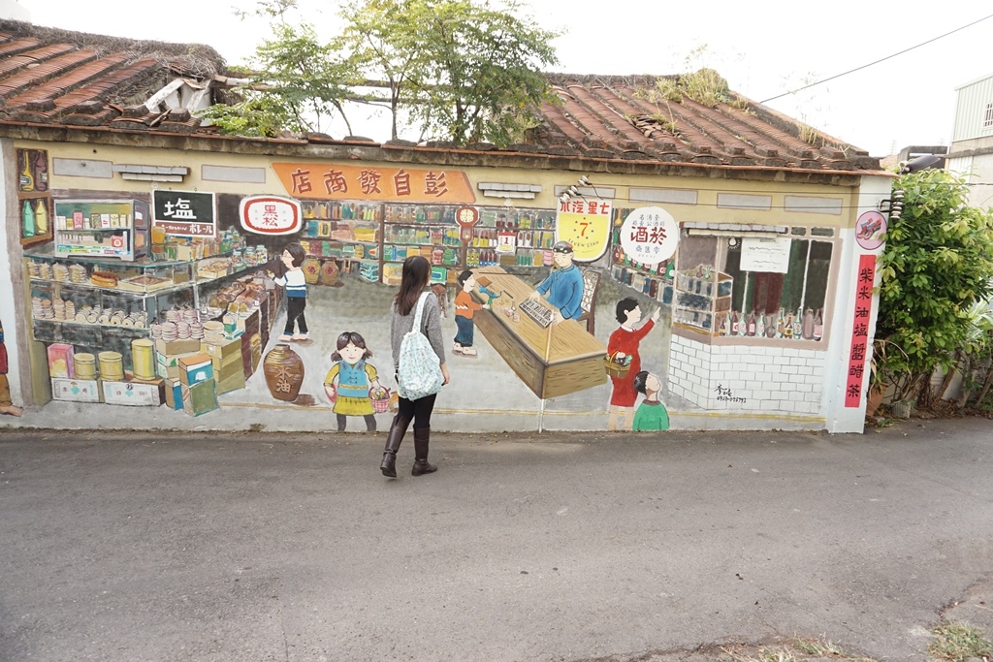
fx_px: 662
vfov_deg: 53.1
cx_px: 496
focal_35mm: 24
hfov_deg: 73.7
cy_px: 331
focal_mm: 16
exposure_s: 1/160
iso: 125
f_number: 4
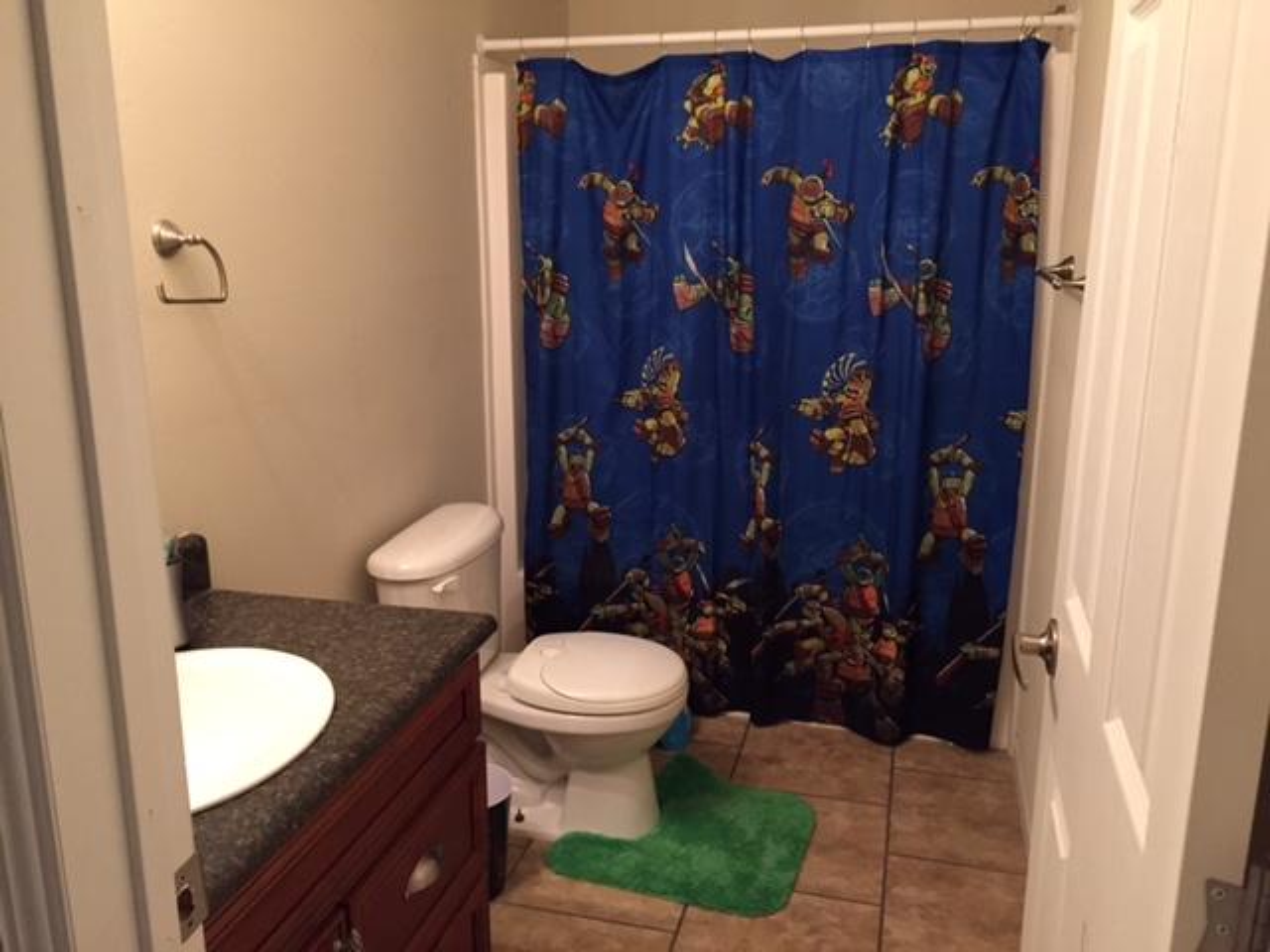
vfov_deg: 48.2
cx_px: 635
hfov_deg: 61.7
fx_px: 1064
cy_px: 476
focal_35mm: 29
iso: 250
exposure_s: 1/15
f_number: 2.2
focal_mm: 4.15
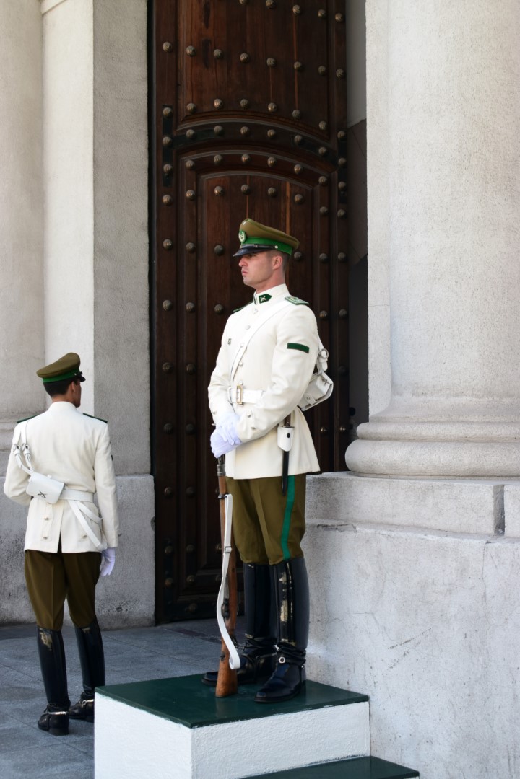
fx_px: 1300
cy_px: 390
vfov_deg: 33.4
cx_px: 260
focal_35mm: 60
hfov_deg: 22.6
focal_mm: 40
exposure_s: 1/60
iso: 400
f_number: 8
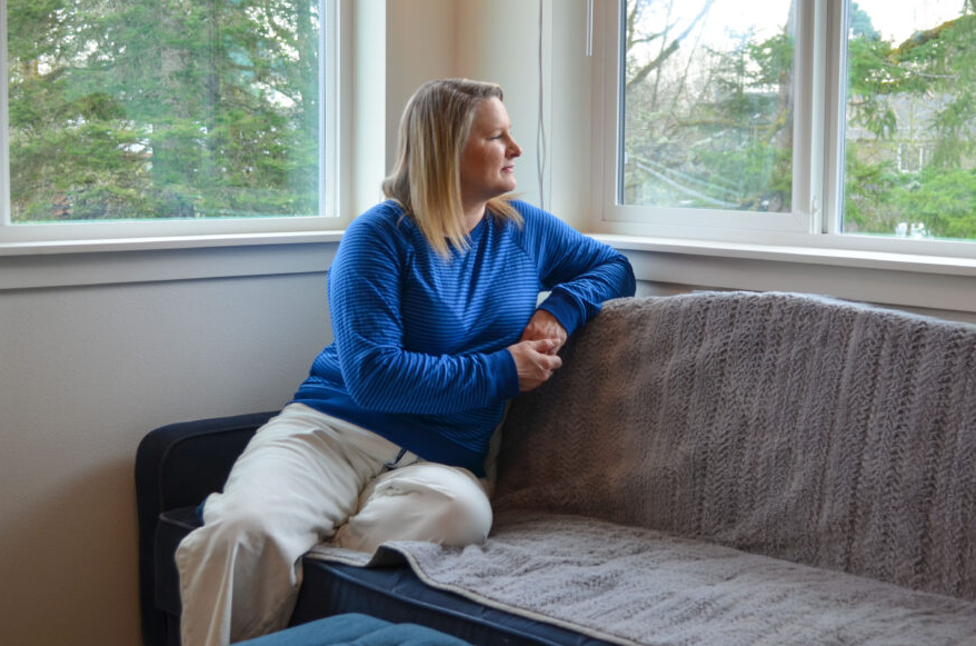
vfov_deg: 24.1
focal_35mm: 56
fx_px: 1515
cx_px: 536
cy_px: 292
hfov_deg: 35.7
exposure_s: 1/40
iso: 180
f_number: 4.8
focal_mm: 32
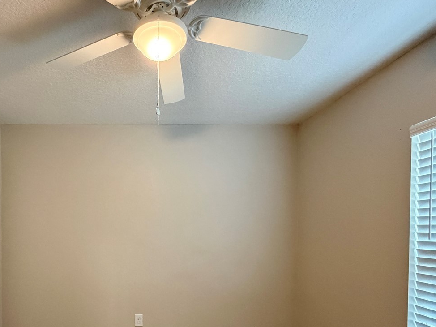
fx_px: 290
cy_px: 235
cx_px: 145
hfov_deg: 71.7
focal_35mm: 23
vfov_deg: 56.7
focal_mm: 2.22
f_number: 2.2
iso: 500
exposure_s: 1/60
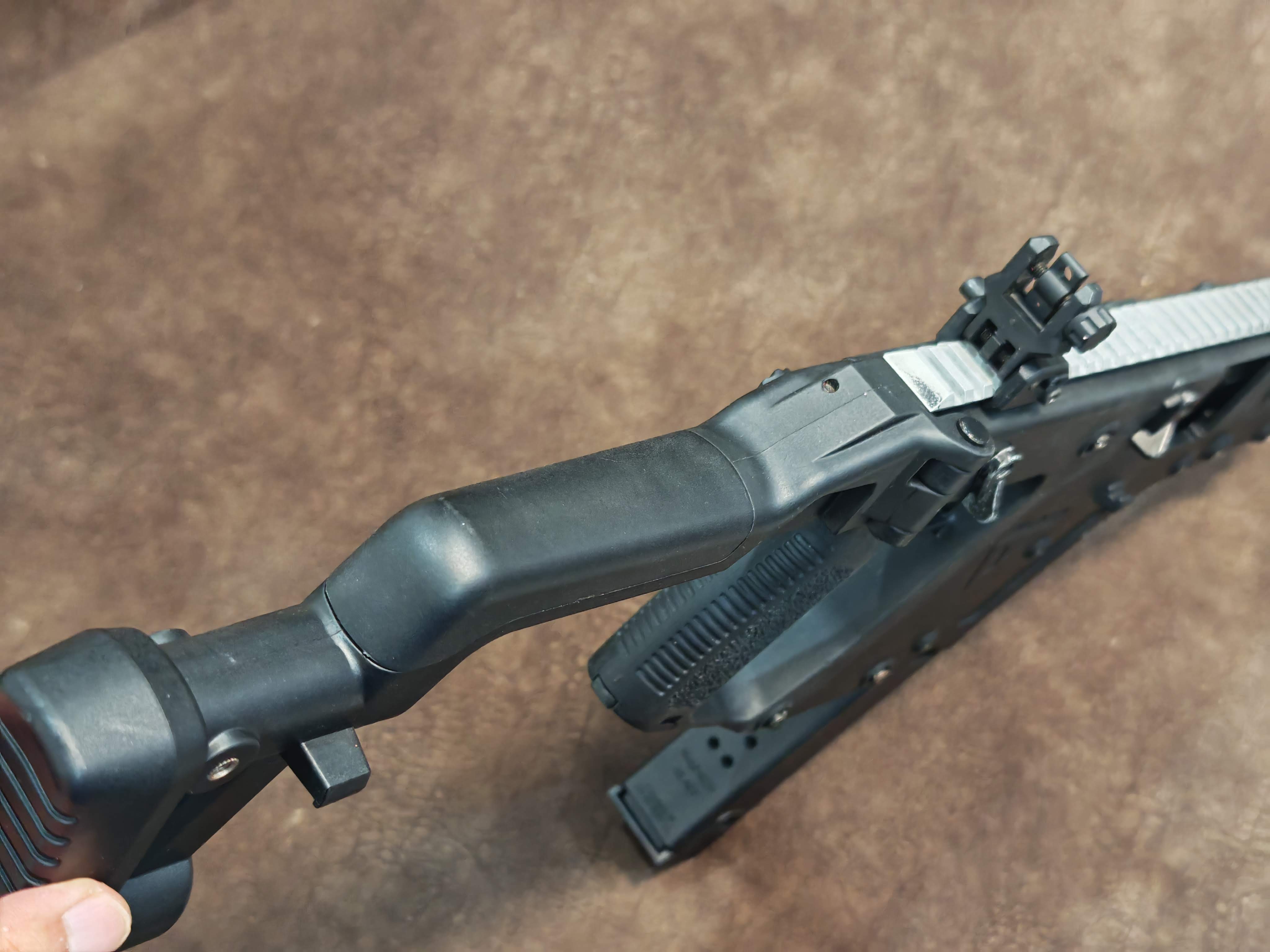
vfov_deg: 30.3
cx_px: 635
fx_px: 1761
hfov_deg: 39.7
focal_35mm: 48
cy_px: 476
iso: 320
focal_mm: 6.83
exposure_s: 1/33
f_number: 1.4
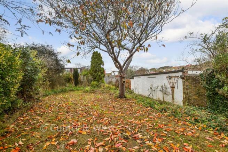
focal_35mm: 15
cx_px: 114
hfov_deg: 100.4
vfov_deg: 77.4
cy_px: 76
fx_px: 95
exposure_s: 1/80
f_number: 8
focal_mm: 10
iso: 160
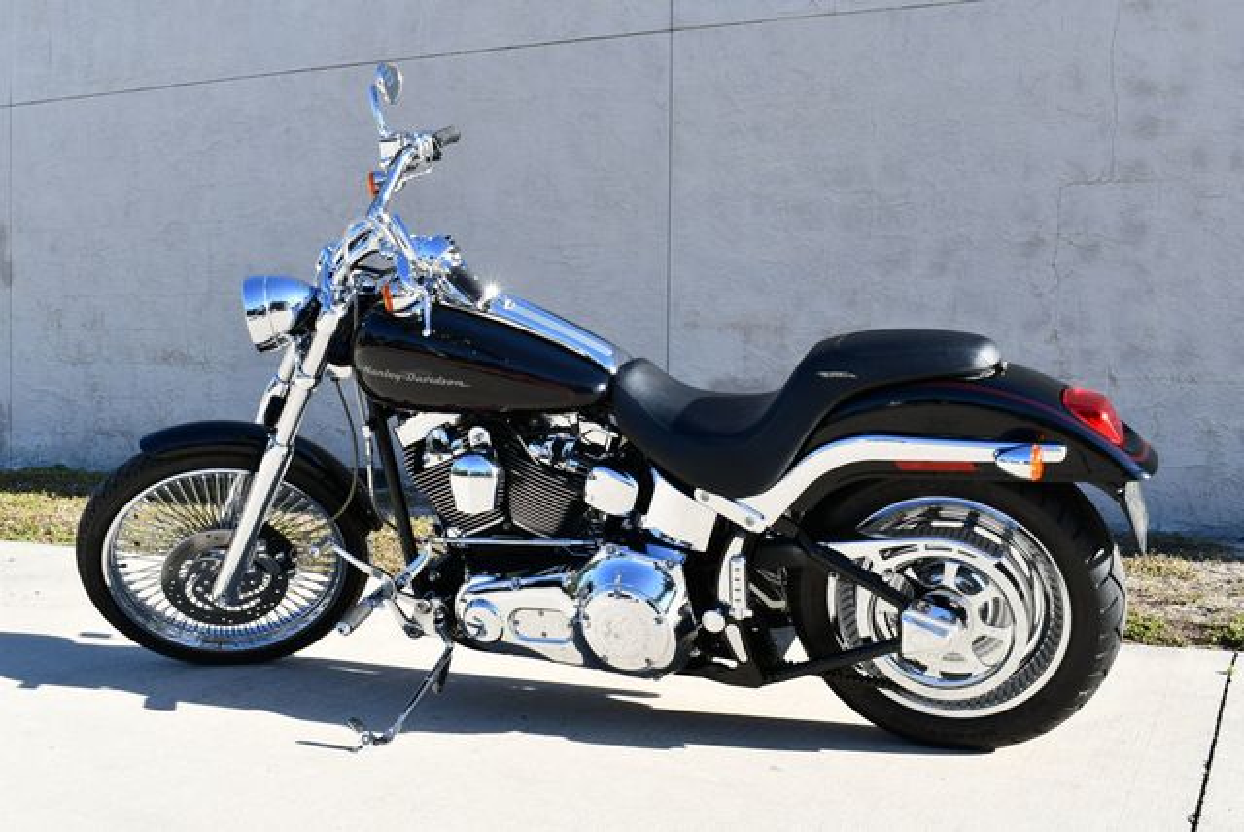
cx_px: 622
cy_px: 416
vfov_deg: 32.0
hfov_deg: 46.4
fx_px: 1453
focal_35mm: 42
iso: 200
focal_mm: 21
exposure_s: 1/250
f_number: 8
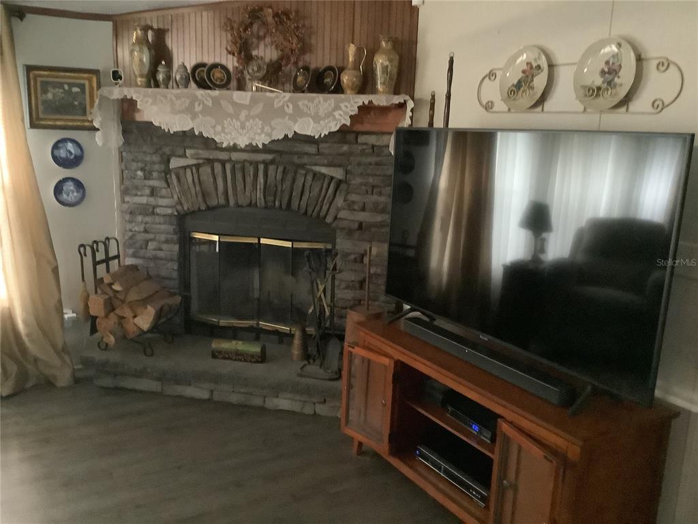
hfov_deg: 58.4
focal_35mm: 31
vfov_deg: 45.4
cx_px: 349
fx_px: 625
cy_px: 262
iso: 800
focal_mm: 3.3
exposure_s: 1/17
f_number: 2.4
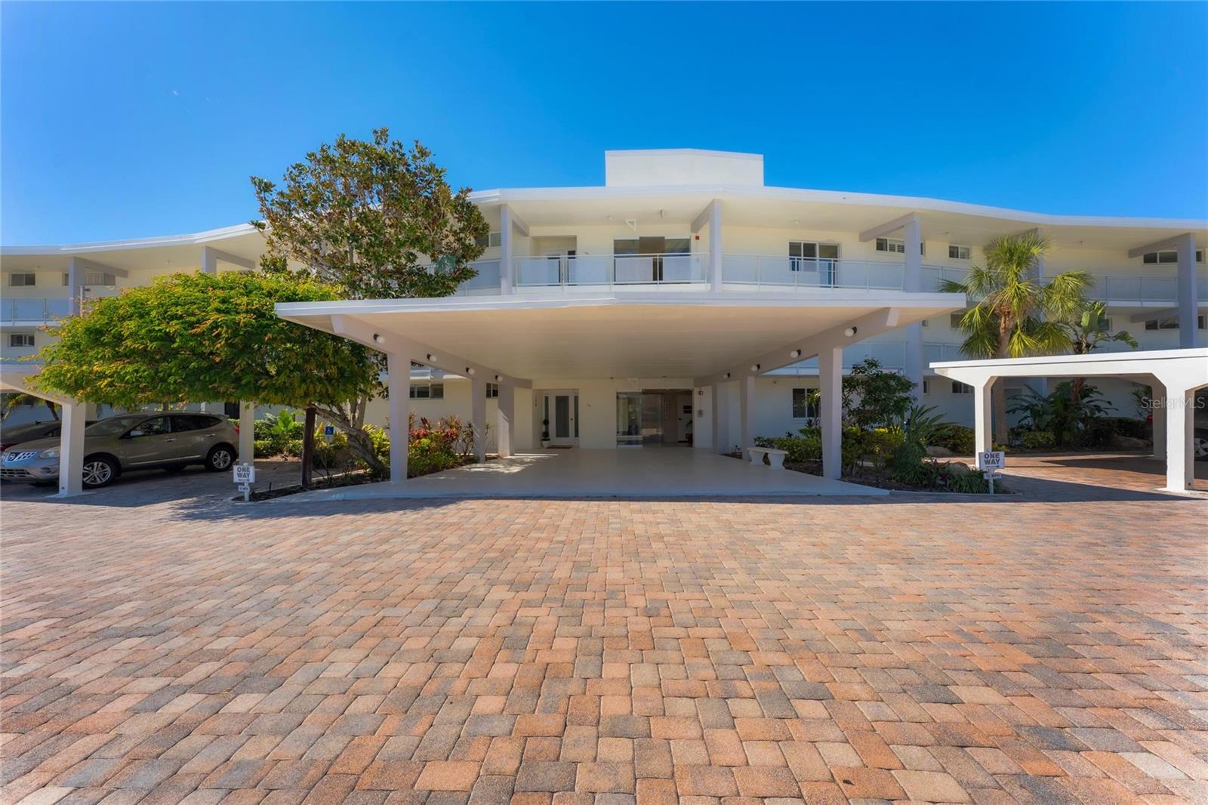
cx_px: 604
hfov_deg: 104.3
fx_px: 470
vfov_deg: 81.2
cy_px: 402
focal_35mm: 14
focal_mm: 14
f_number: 8
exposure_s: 1/8000
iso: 320
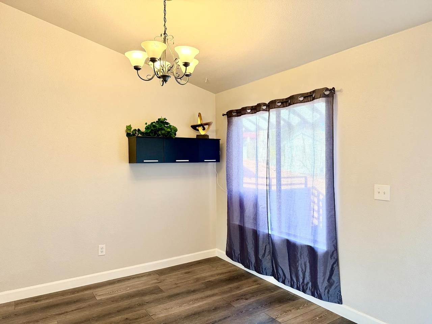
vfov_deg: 56.8
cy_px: 162
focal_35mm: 24
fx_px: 300
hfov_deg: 71.6
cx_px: 216
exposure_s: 1/120
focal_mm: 6.76
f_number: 1.78
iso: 320
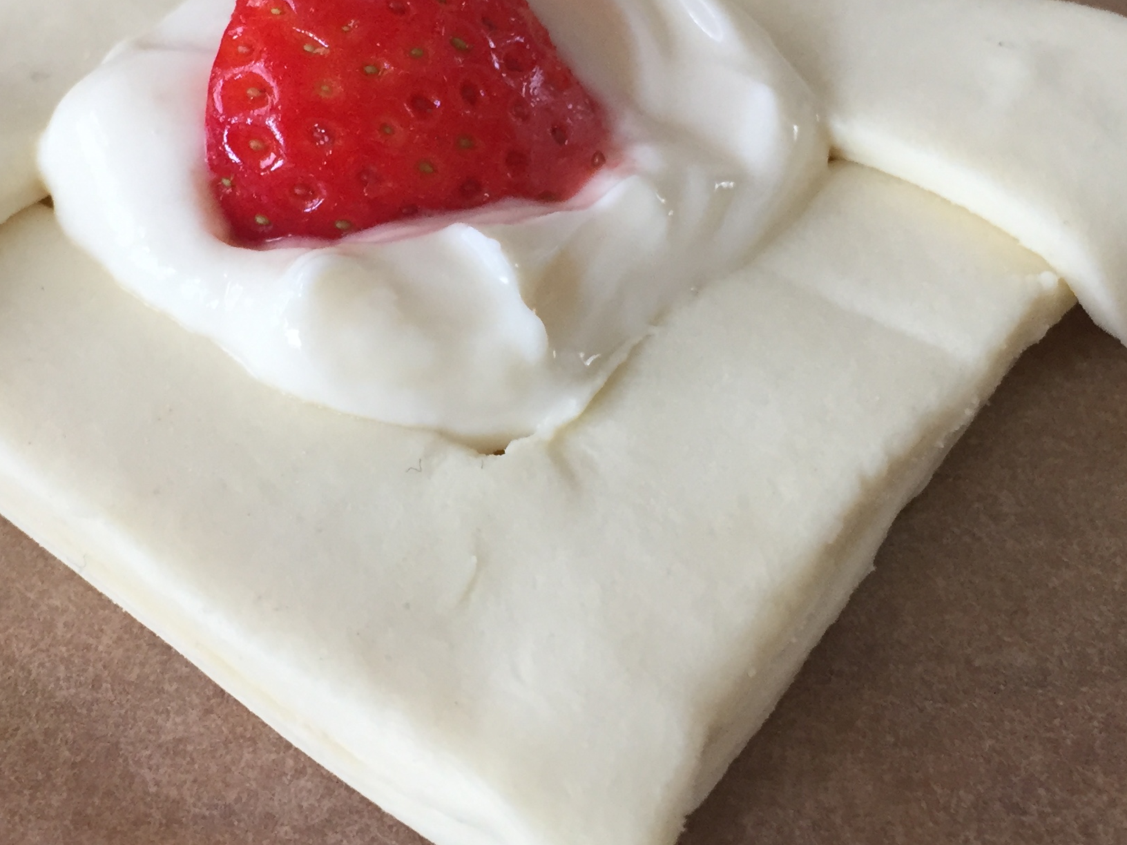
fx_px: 1888
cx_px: 449
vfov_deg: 25.2
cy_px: 343
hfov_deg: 33.1
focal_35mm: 58
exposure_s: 1/33
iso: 64
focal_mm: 4.15
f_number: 2.2
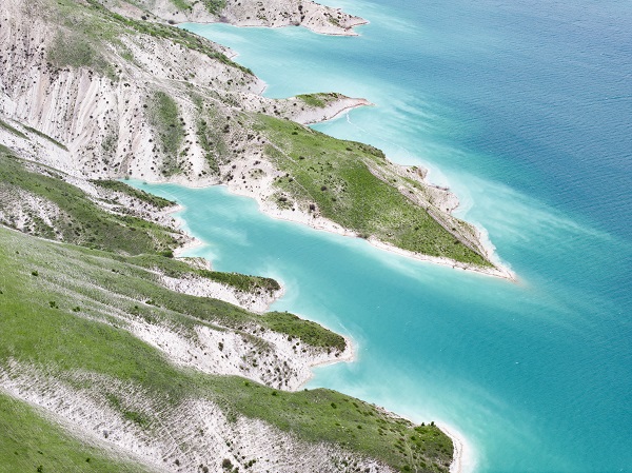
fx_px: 1277
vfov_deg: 21.0
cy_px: 236
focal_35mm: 70
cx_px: 316
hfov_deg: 27.8
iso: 100
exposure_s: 1/500
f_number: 2.8
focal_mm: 19.35
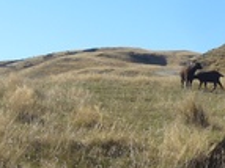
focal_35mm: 108
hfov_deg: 17.4
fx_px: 701
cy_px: 38
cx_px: 271
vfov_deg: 13.6
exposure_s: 1/250
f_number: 5.6
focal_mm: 5.8
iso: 80
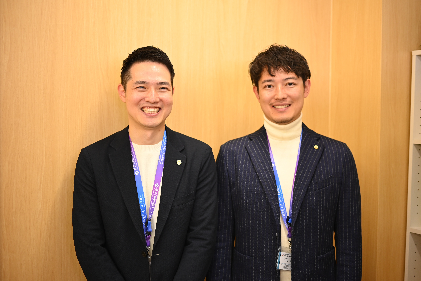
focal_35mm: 50
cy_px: 140
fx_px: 585
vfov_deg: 27.0
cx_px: 210
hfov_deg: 39.6
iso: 560
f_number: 2
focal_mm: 50
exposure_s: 1/100
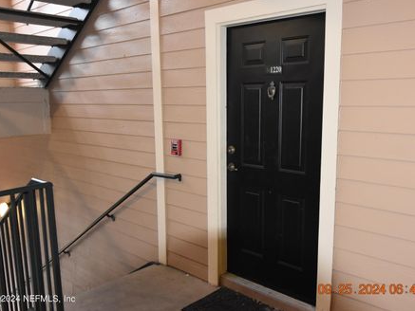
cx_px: 231
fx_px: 396
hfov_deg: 55.2
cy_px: 155
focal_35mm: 33
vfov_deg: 43.0
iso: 2800
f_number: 2.8
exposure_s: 1/60
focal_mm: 20
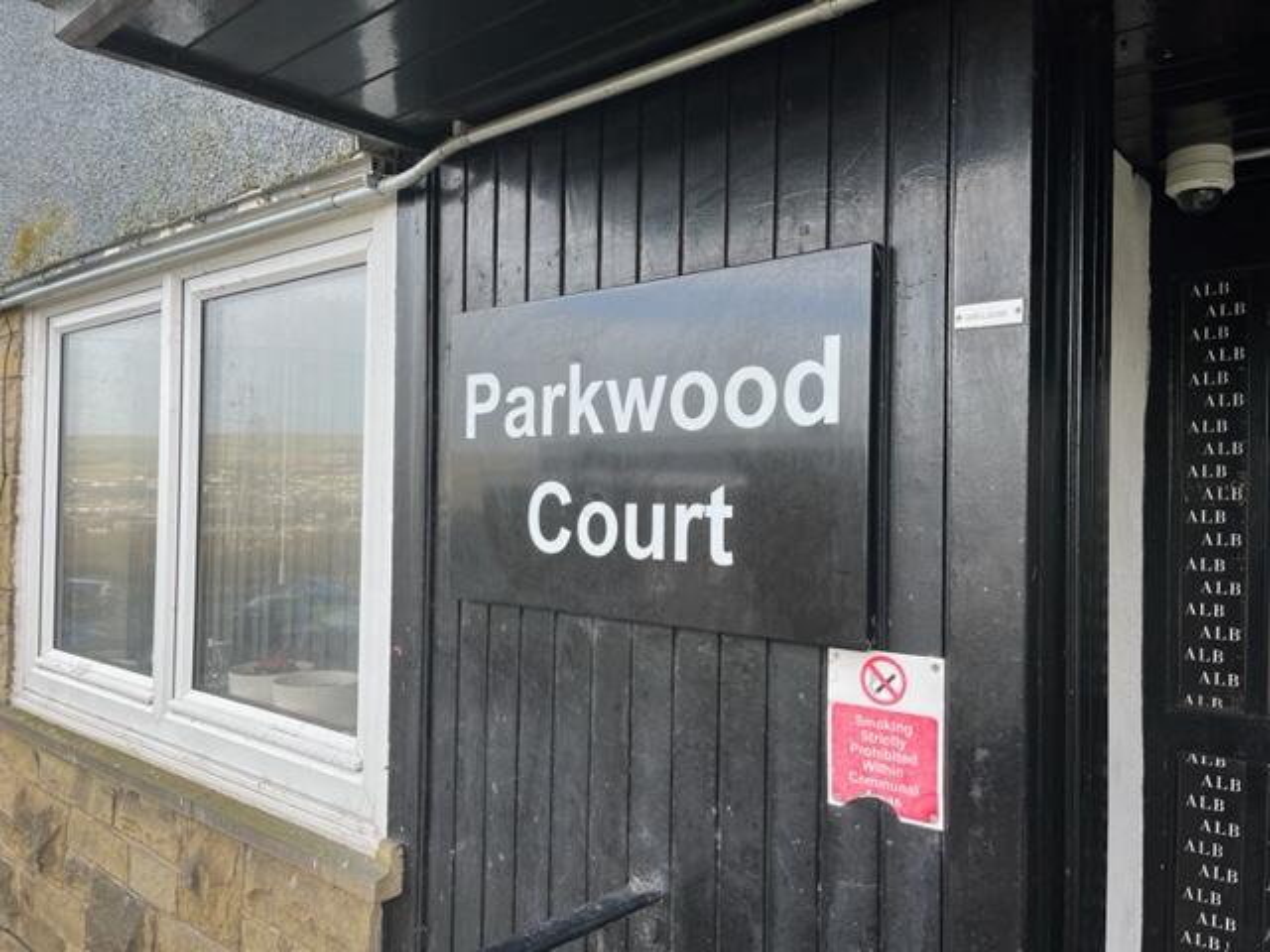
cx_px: 635
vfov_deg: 53.1
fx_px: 954
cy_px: 476
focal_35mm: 26
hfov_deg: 67.3
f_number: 1.6
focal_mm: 5.1
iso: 40
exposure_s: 1/285
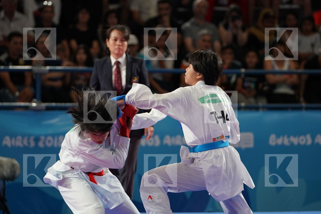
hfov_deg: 9.3
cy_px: 107
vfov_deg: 6.2
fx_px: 1979
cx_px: 160
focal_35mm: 222
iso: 1250
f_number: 2.8
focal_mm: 148
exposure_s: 1/1000
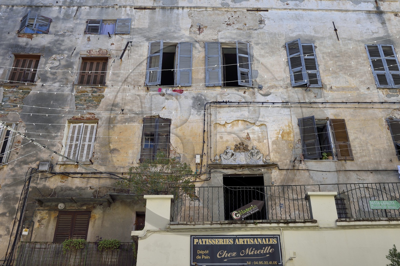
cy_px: 133
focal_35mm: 36
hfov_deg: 53.1
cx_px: 200
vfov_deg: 36.9
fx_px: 400
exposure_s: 1/125
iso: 200
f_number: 11
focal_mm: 36
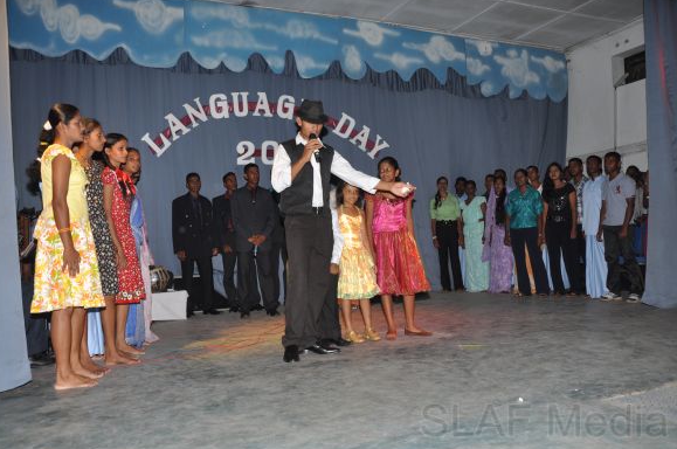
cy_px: 227
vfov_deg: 46.3
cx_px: 337
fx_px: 526
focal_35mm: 28
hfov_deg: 65.6
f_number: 5.6
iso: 200
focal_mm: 18
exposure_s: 1/100
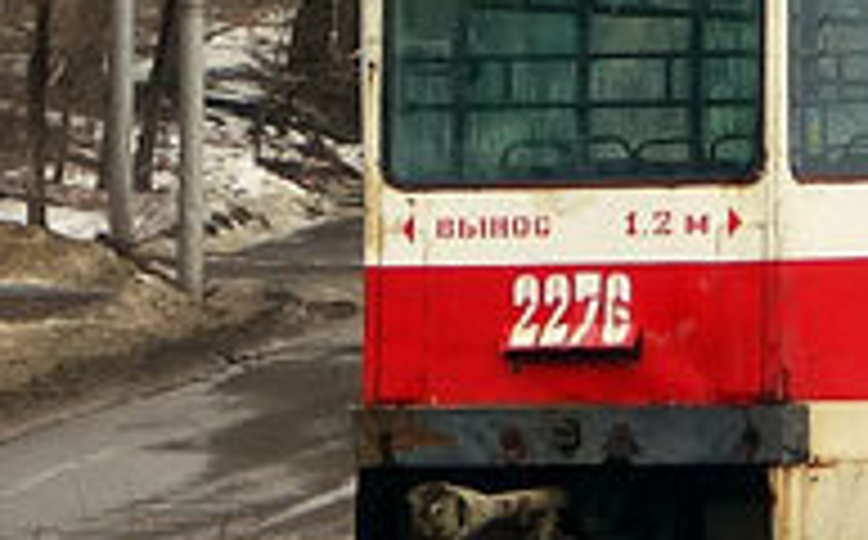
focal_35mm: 419
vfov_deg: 3.1
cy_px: -526
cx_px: 1214
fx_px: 9897
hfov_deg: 5.0
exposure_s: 1/500
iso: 160
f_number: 4
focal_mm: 24.7
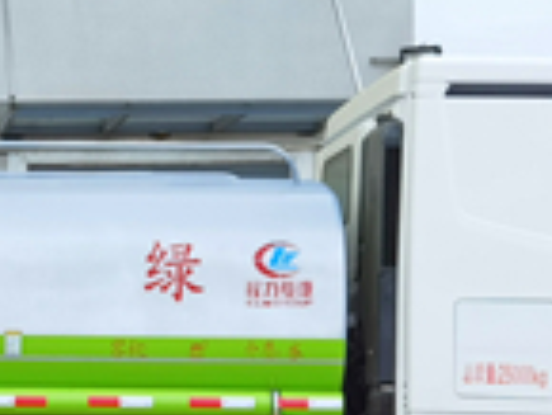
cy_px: 388
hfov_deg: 12.8
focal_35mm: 149
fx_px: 2378
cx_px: -152
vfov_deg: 9.9
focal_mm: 6.71
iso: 50
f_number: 1.9
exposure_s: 1/1613
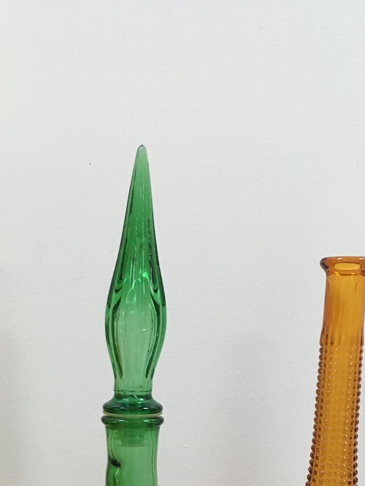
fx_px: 773
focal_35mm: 55
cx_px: 125
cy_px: 459
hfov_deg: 26.4
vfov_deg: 32.7
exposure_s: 1/33
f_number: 2.2
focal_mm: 4.15
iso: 200
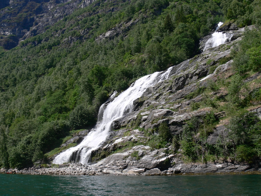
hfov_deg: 52.6
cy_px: 98
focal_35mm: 35
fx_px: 264
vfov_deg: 40.7
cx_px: 130
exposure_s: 1/100
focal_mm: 7.4
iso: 80
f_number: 5.6
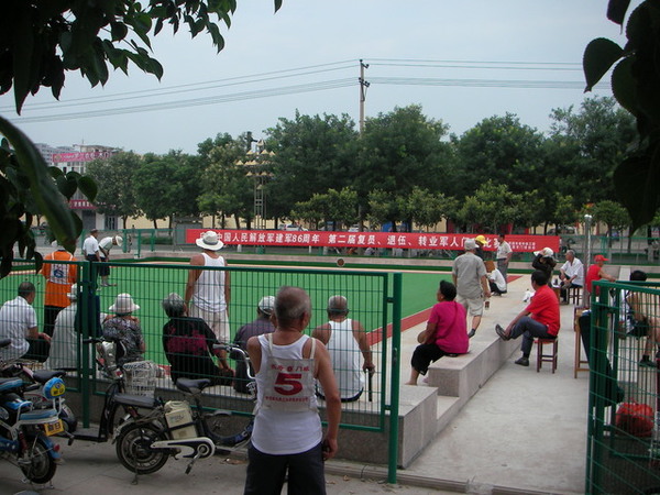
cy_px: 248
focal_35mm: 38
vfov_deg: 37.7
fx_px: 725
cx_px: 330
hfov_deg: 49.0
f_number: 3.3
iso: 50
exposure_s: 1/309
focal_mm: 6.3
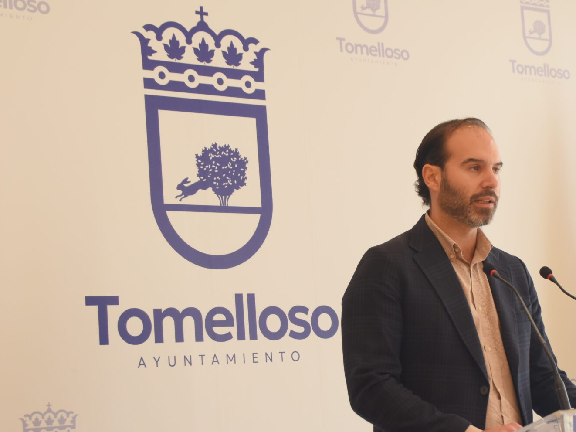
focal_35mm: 88
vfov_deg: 16.8
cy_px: 238
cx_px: 410
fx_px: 1464
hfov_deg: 22.1
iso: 720
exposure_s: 1/60
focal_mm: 42
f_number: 4.8
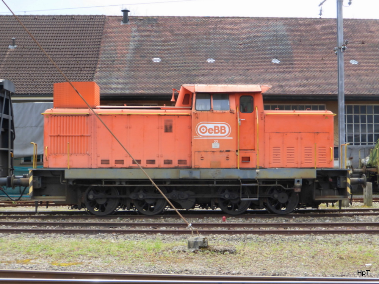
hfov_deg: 41.2
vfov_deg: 31.5
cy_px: 142
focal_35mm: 46
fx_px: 504
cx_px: 190
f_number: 4.1
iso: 100
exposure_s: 1/200
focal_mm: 7.9
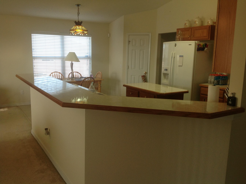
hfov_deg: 52.7
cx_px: 123
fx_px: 248
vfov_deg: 40.6
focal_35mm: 35
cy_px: 92
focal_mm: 4.28
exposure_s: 1/60
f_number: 2.4
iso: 64
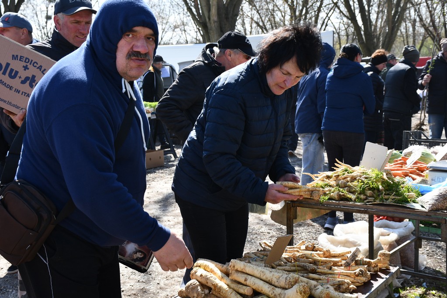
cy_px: 149
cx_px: 224
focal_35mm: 52
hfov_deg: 38.2
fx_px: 646
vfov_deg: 26.0
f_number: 7.1
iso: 200
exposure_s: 1/250
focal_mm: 35
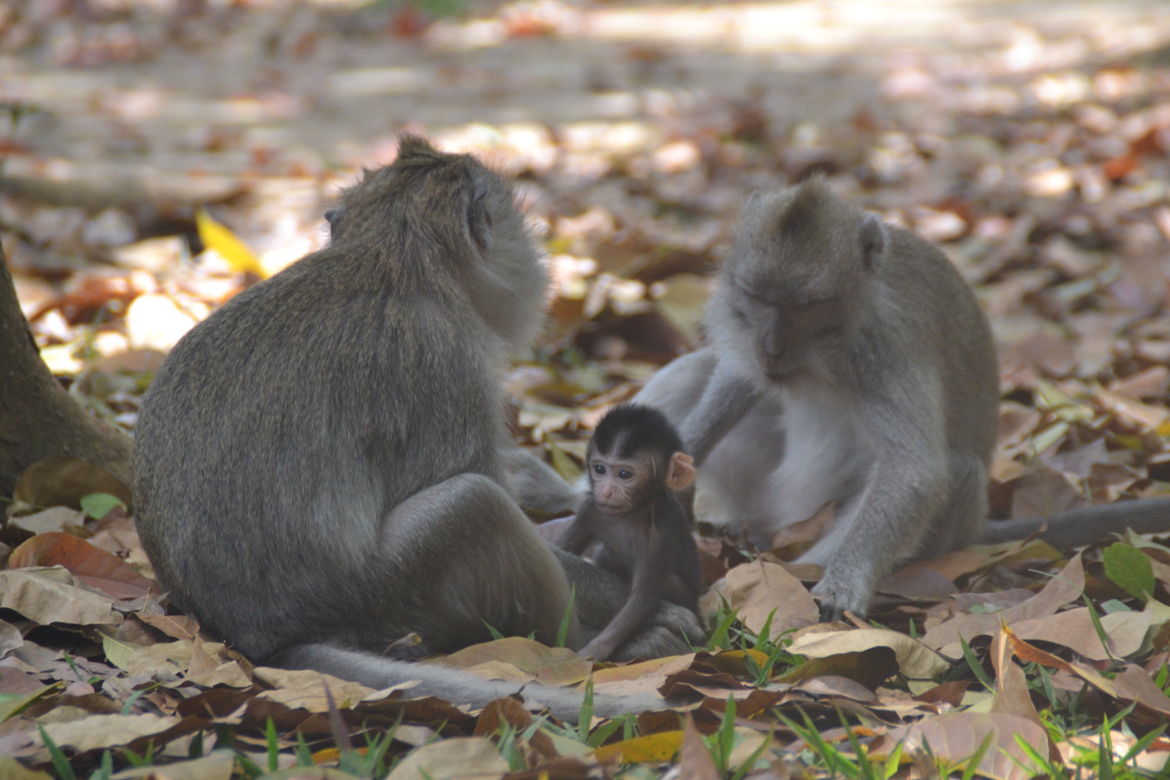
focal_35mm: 300
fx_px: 9749
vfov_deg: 4.6
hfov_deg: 6.9
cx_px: 585
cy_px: 390
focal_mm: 200
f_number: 6.3
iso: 1000
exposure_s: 1/500
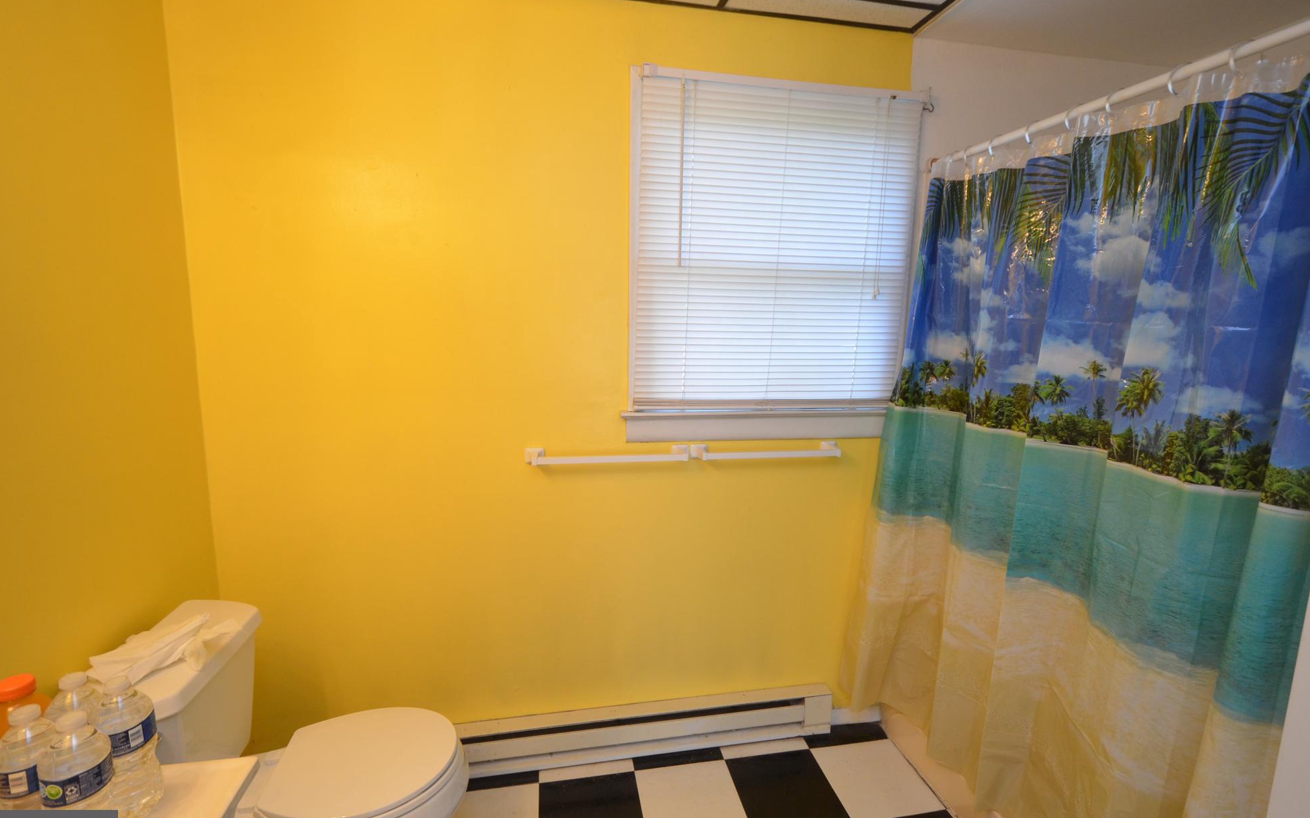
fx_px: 571
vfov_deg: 71.2
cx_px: 657
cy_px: 404
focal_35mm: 16
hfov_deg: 97.8
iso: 800
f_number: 4
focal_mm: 10
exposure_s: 1/60
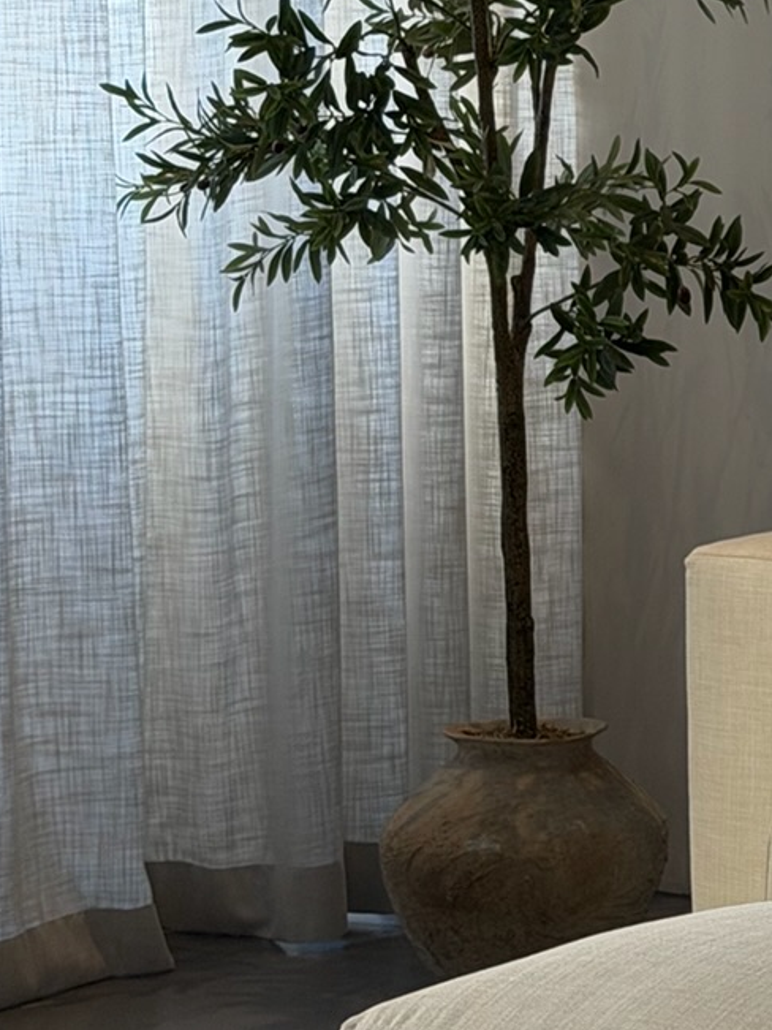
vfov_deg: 13.0
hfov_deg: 9.5
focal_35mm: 151
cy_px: 62
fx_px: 4492
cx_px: 1179
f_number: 1.78
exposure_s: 1/77
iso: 100
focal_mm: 6.76
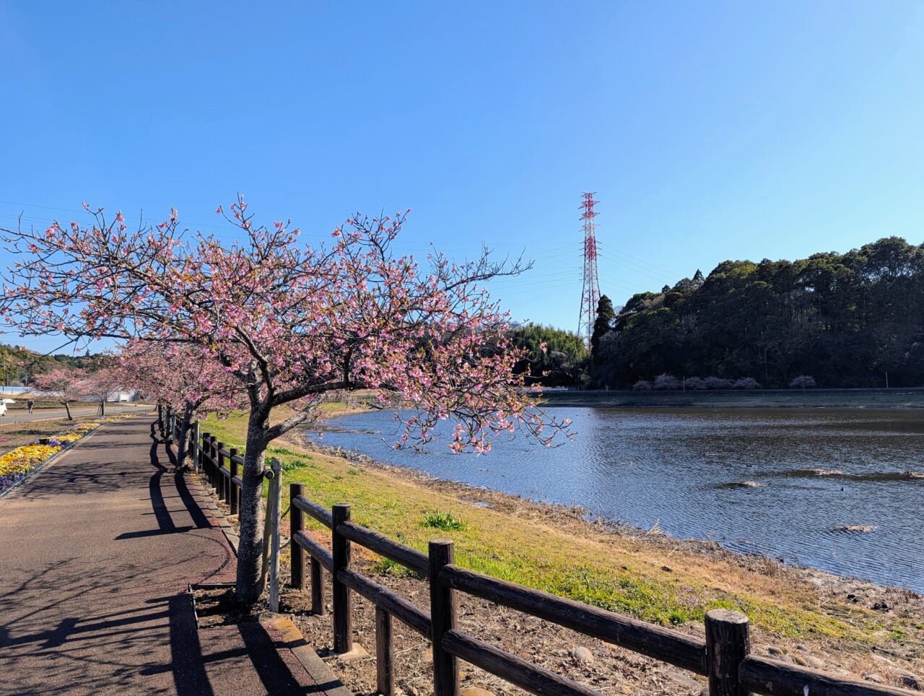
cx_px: 462
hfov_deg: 71.5
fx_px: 642
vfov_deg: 56.9
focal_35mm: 24
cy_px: 348
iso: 21
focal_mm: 6.9
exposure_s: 1/1066
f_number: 1.68
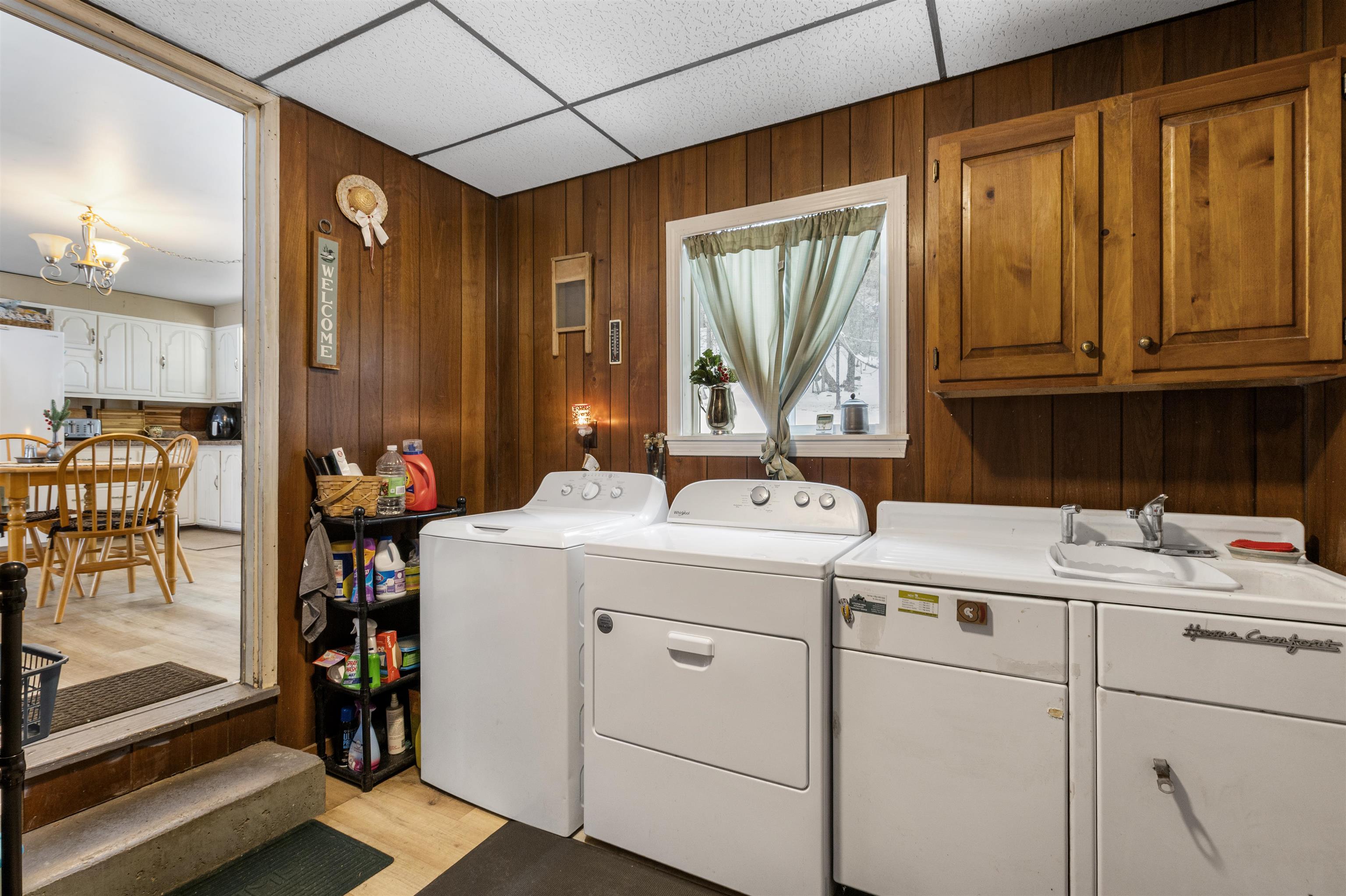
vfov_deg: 77.3
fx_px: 561
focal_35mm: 15
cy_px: 448
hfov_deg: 100.4
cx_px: 673
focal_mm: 10
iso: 64
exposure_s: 1/1.25
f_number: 11
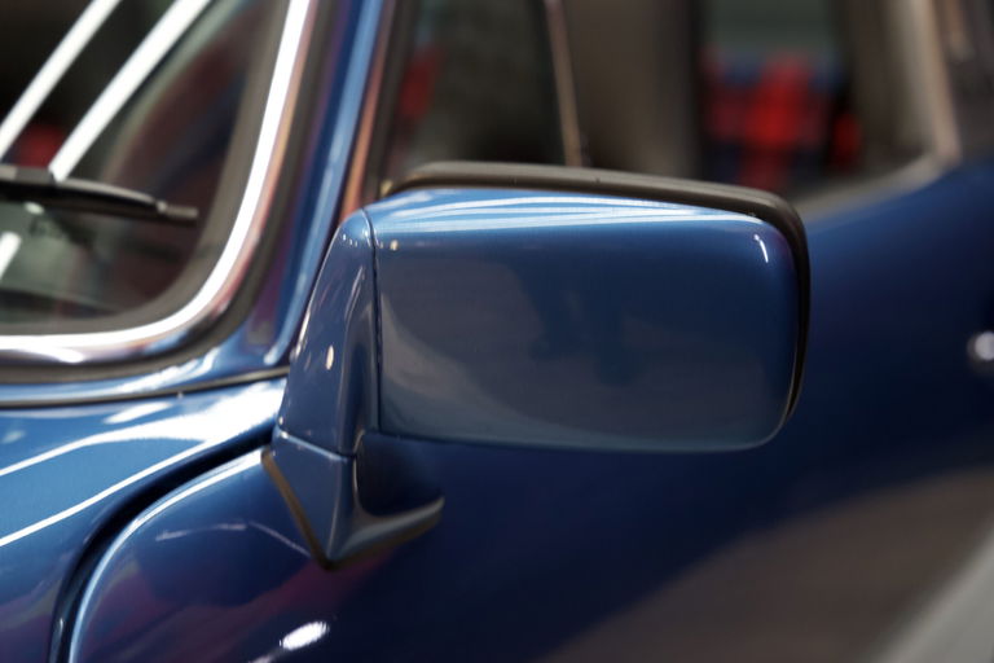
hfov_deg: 28.8
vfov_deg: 19.5
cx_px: 497
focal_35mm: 70
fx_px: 1933
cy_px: 332
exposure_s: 1/80
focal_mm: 70
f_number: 2.8
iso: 1250
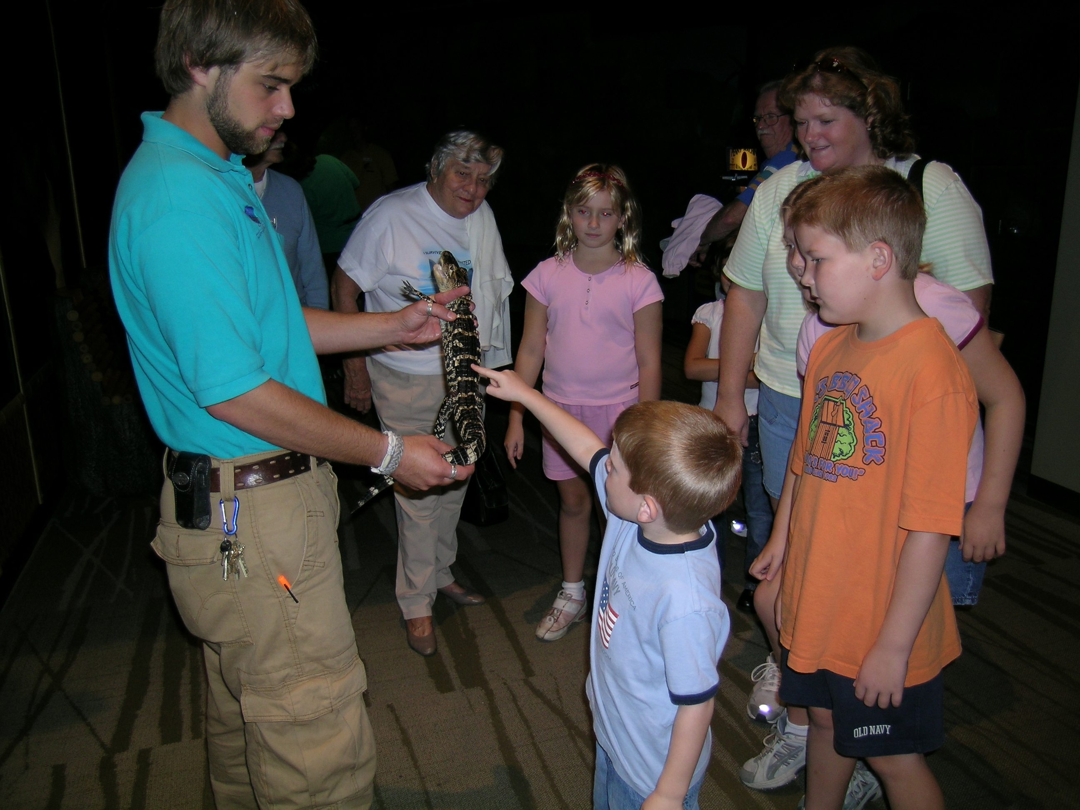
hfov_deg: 63.4
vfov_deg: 49.7
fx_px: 874
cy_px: 405
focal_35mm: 28
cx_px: 540
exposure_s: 1/60.1
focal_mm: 5.8
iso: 50
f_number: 2.8
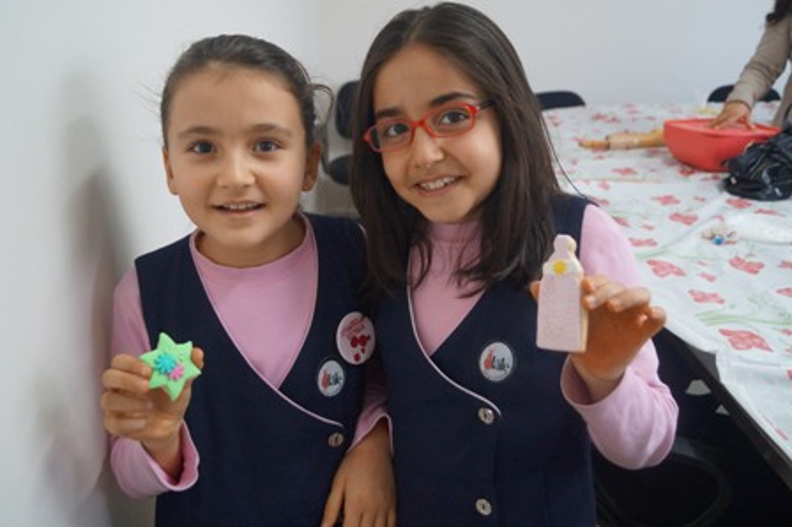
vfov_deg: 36.8
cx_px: 396
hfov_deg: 53.2
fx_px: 791
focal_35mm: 36
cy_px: 264
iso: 1250
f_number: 4
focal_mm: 24
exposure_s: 1/160
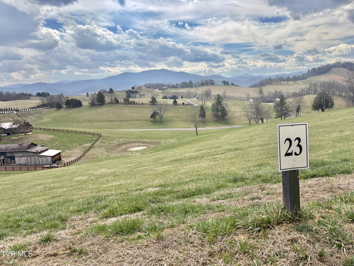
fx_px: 266
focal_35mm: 26
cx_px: 177
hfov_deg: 67.3
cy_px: 133
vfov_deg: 53.1
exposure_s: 1/4608
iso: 50
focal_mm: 5.96
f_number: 1.6
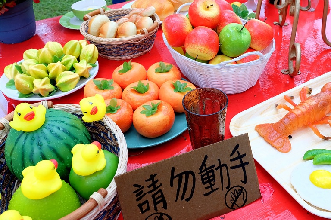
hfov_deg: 58.3
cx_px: 198
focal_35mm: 32
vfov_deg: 41.1
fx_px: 294
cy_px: 102
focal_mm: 16
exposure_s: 1/40
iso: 800
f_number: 5.6
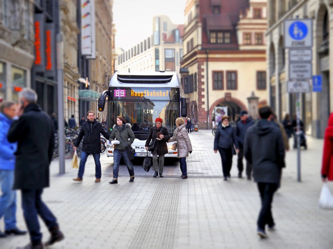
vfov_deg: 21.6
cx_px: 166
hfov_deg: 28.6
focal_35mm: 68
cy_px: 124
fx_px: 654
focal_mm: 34
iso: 160
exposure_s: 1/80
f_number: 5.2
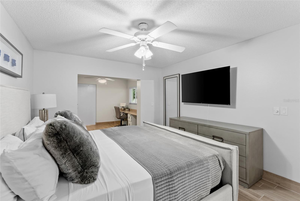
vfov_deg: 74.5
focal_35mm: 16
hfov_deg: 97.4
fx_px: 132
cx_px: 150
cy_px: 100
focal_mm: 15.8
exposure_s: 1/3
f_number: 9
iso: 640
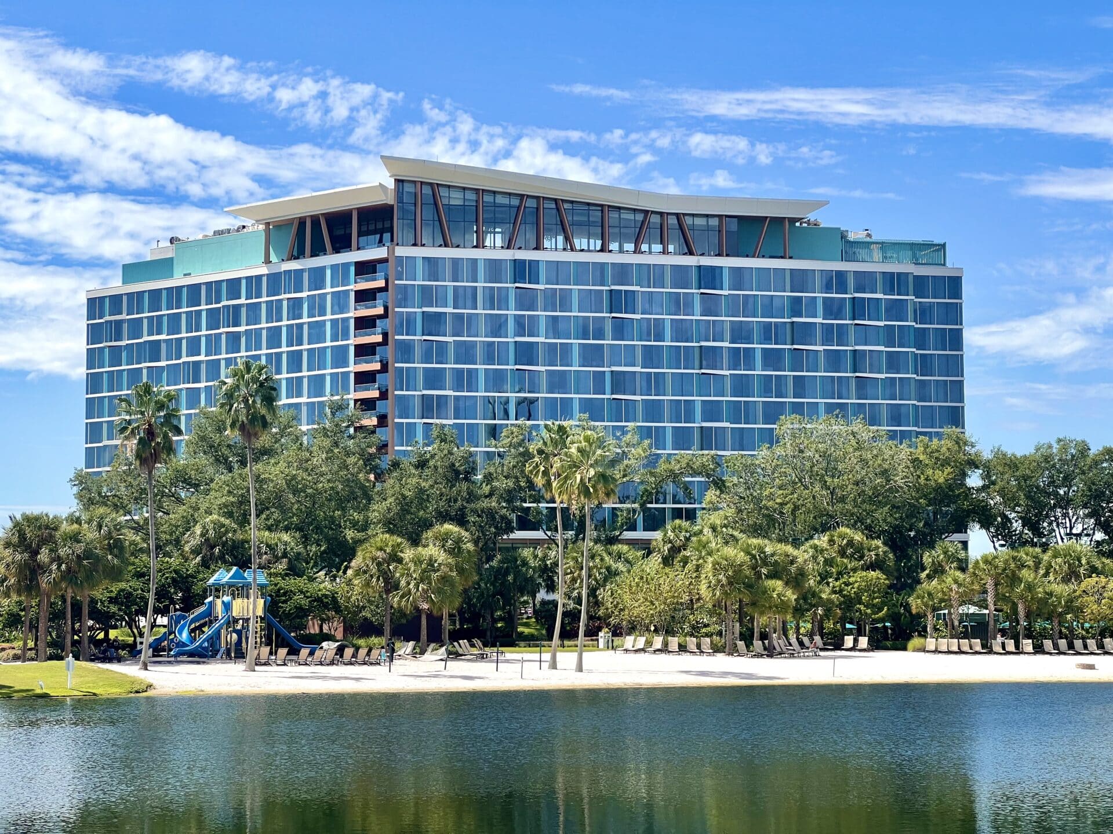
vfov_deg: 19.1
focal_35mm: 77
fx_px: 2476
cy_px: 417
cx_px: 556
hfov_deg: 25.3
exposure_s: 1/903
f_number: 2.8
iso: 32
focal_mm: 9
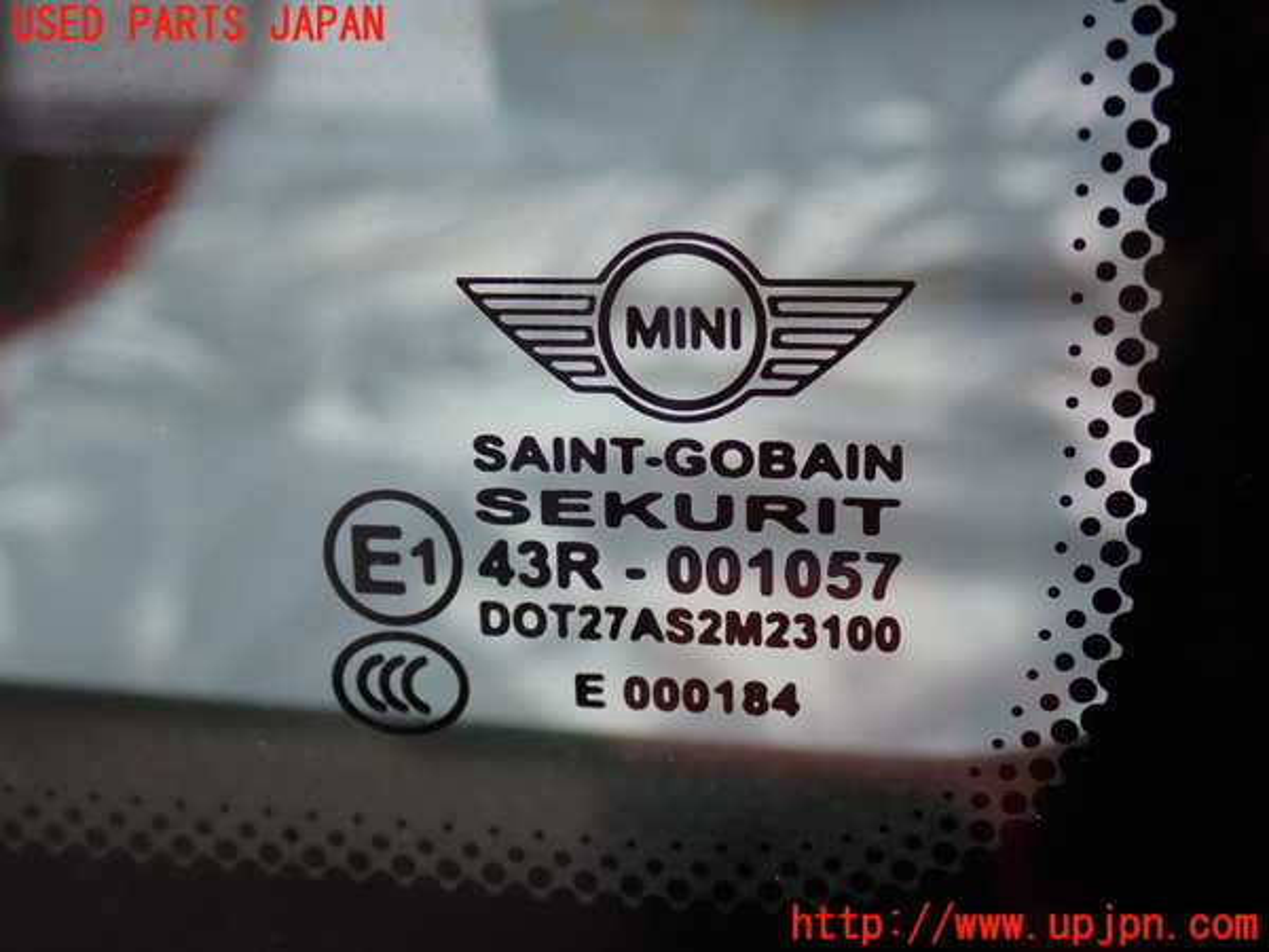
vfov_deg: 27.0
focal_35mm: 54
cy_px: 476
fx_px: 1980
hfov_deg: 35.5
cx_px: 634
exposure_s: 1/160
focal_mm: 9.65
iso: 100
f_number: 3.3
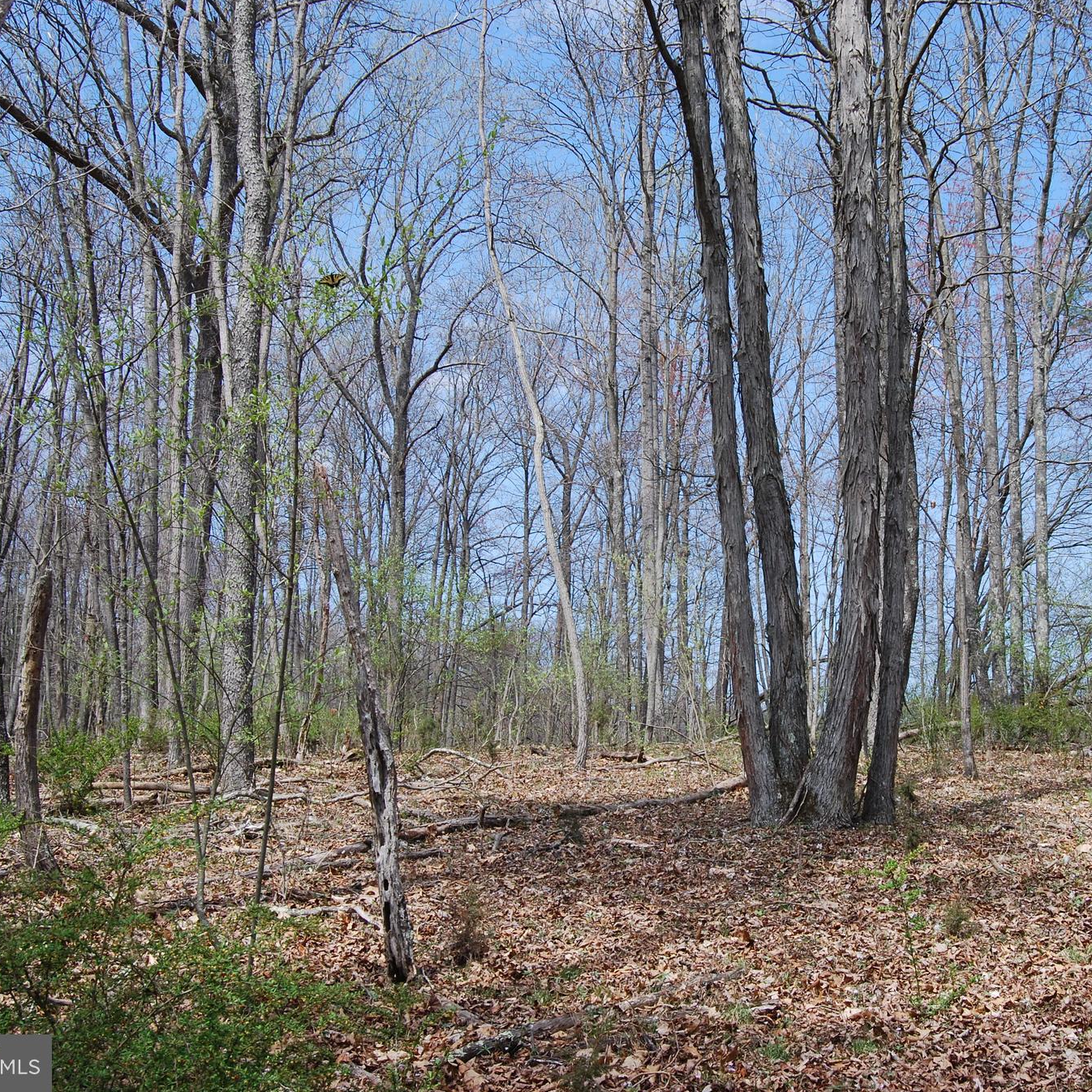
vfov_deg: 37.8
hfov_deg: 37.5
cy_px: 538
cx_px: 703
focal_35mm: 45
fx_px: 1593
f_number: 10
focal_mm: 23
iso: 200
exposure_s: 1/200
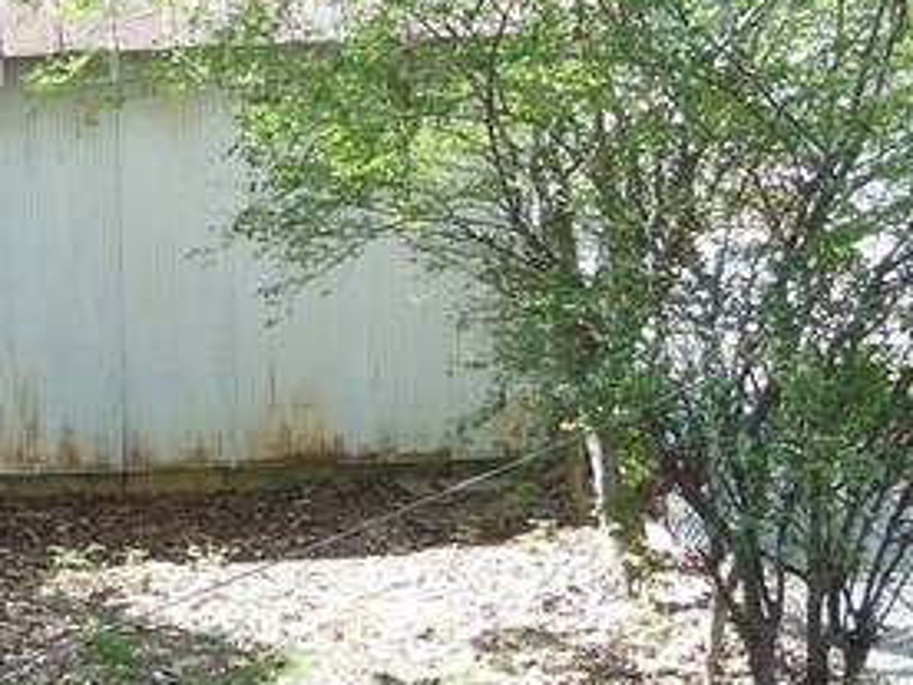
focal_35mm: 126
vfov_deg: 11.7
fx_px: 3323
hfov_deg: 14.7
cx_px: -377
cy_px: 589
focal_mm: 6
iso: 125
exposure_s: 1/125
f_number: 3.9
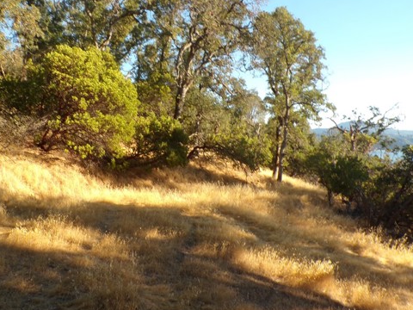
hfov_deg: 56.8
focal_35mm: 32
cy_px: 189
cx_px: 200
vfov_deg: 43.9
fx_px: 382
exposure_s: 1/60
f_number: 7.7
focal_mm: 4.3
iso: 100
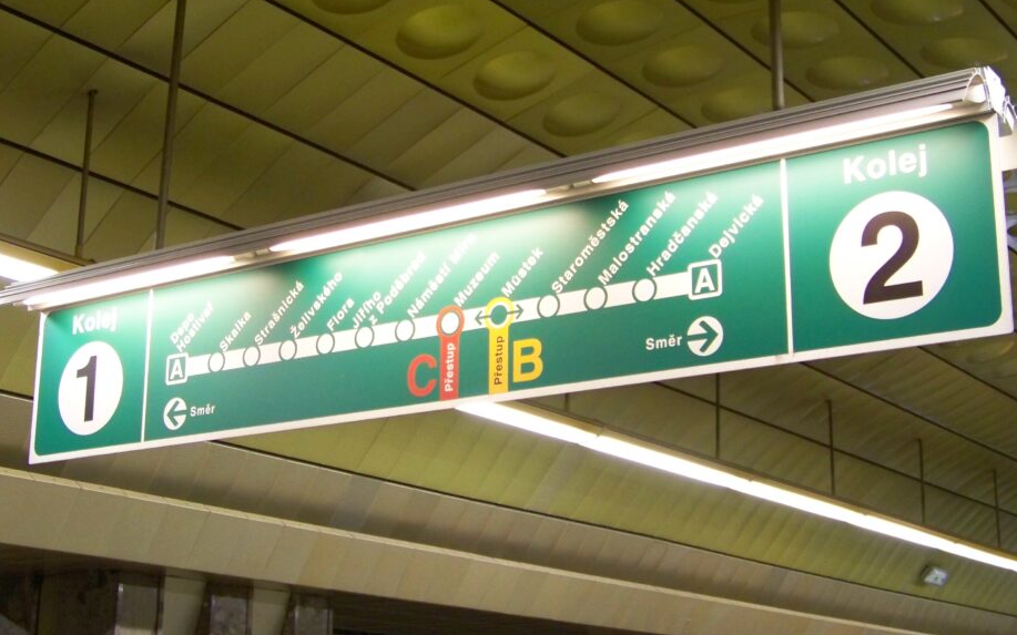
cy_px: 291
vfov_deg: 22.4
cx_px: 513
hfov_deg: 35.1
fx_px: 1607
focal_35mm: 58
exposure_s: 1/30
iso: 320
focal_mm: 7.6
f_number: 2.8
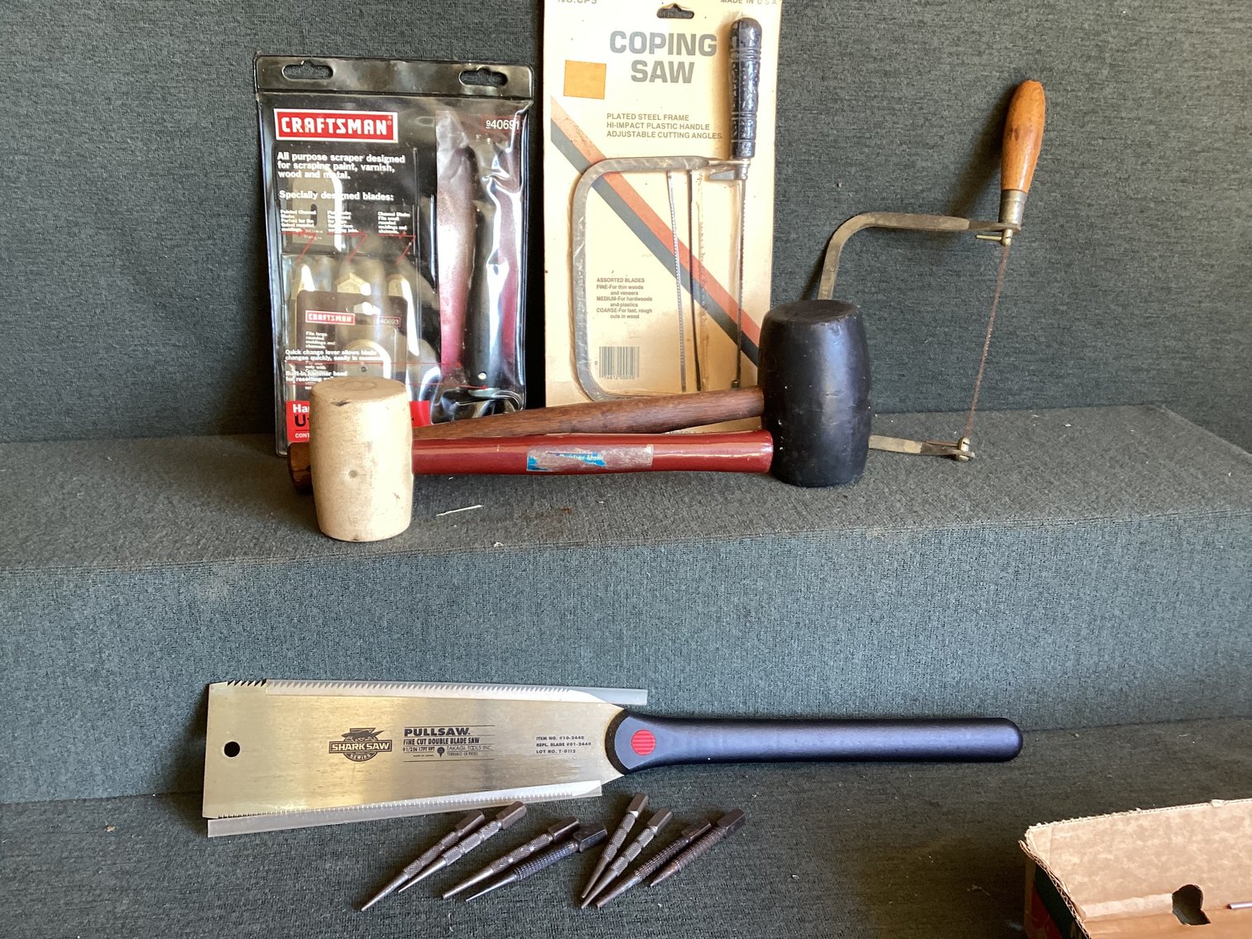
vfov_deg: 45.4
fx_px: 1121
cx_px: 626
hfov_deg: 58.3
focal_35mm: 31
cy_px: 470
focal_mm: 3.3
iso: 80
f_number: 2.4
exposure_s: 1/50
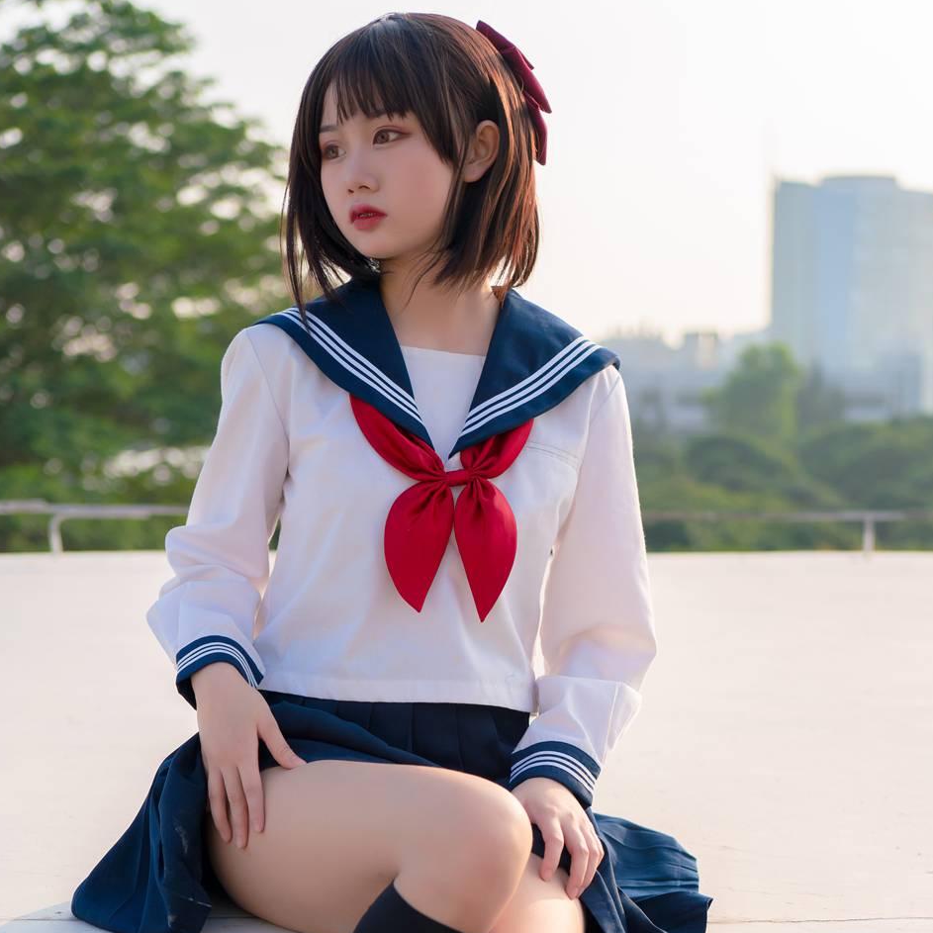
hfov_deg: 23.7
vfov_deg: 23.1
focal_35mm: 73
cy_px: 818
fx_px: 2226
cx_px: 520
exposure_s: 1/1250
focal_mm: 45
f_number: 2.5
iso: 125
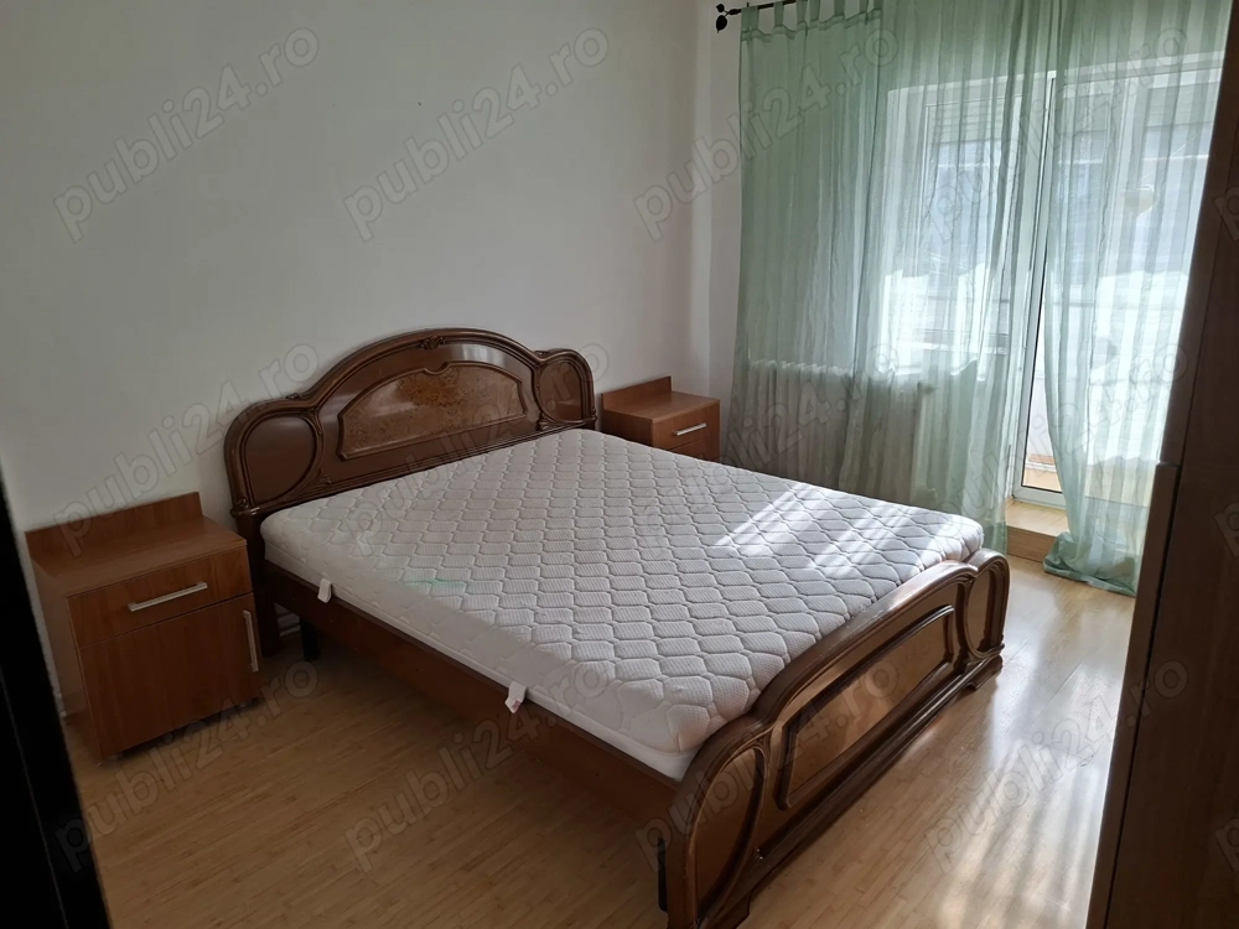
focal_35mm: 23
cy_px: 464
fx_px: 823
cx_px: 620
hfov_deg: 73.9
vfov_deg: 58.9
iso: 50
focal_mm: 5.54
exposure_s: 1/133
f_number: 1.8
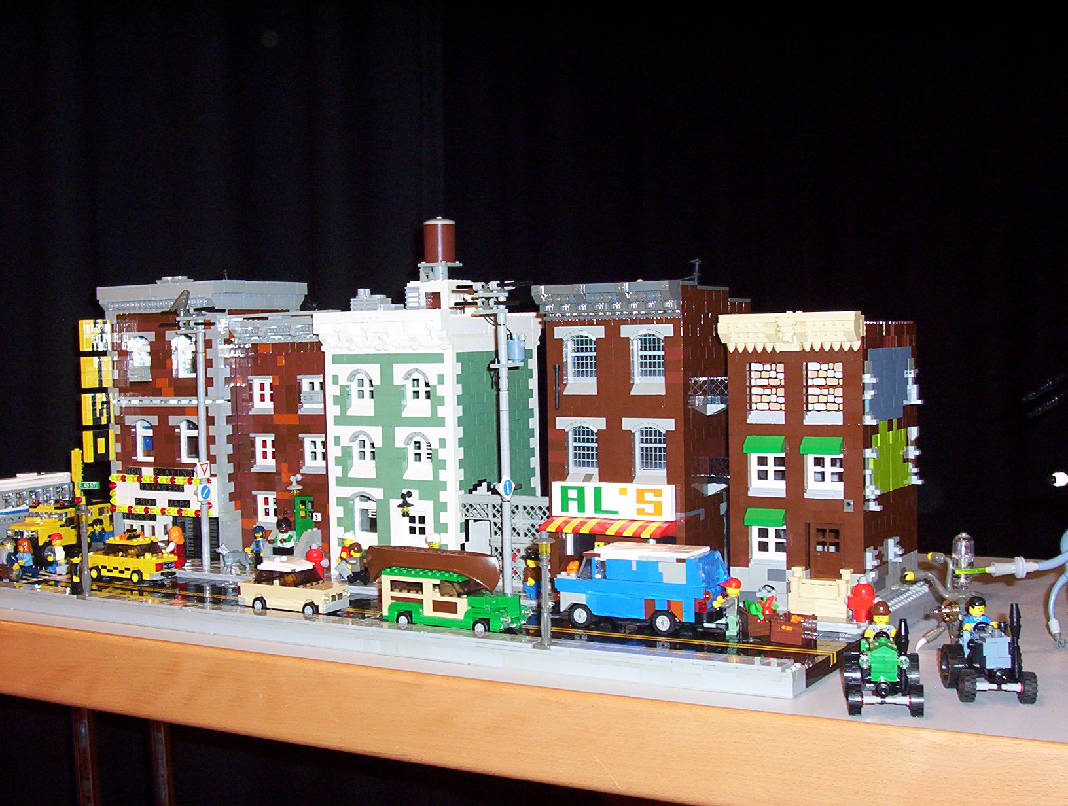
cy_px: 403
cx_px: 534
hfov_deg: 35.5
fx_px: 1670
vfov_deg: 27.1
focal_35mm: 54
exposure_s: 1/69.5
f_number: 2.97
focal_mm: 7.1
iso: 140
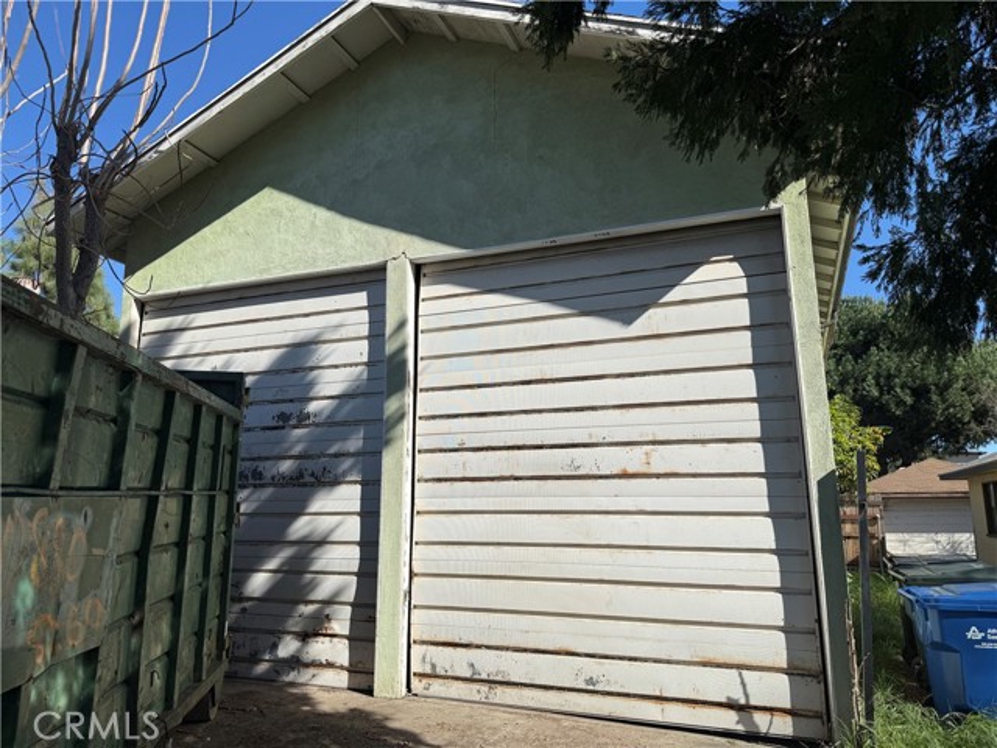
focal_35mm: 24
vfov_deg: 56.8
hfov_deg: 71.6
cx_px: 498
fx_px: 691
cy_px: 374
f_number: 1.78
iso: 80
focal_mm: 6.76
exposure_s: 1/5714
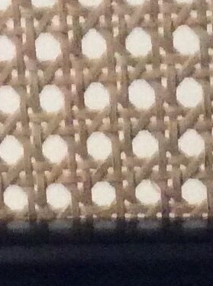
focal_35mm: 222
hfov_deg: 6.7
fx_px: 1828
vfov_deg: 7.6
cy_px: 915
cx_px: 60
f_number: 2.4
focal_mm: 3.3
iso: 250
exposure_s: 1/20
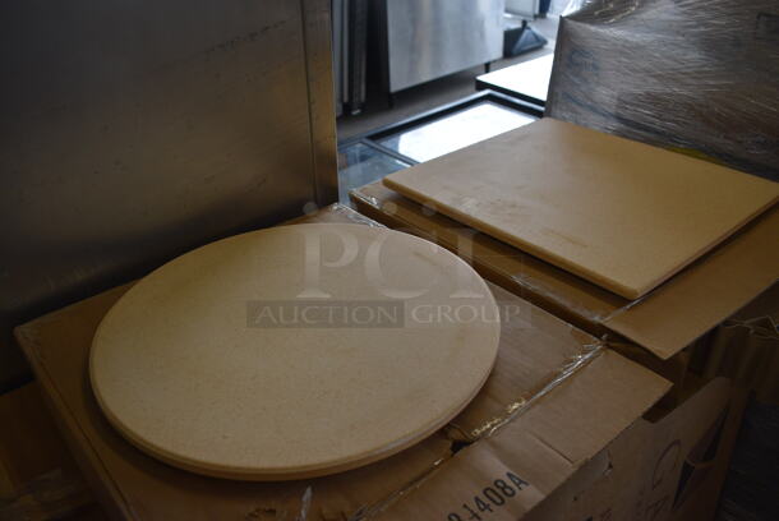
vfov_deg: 41.8
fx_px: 682
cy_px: 260
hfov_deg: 59.4
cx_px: 390
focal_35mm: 32
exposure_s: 1/250
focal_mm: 21
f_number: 5
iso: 400
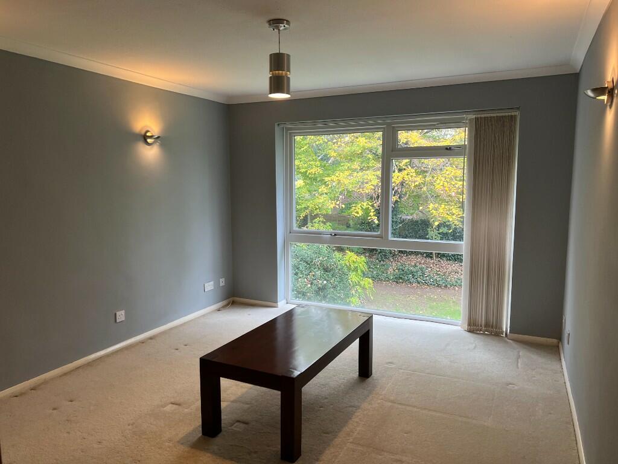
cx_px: 309
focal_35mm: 26
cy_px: 232
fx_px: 464
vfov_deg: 53.1
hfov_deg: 67.3
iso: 125
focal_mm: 5.7
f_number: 1.5
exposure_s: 1/100
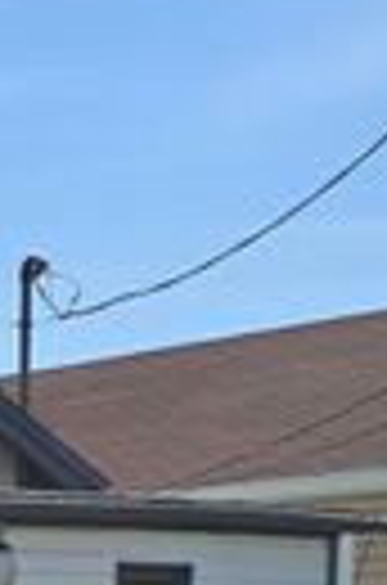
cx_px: -540
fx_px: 1994
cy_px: 790
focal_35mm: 123
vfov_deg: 15.7
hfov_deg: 9.8
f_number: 1.7
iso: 12
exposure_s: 1/986
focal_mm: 6.3
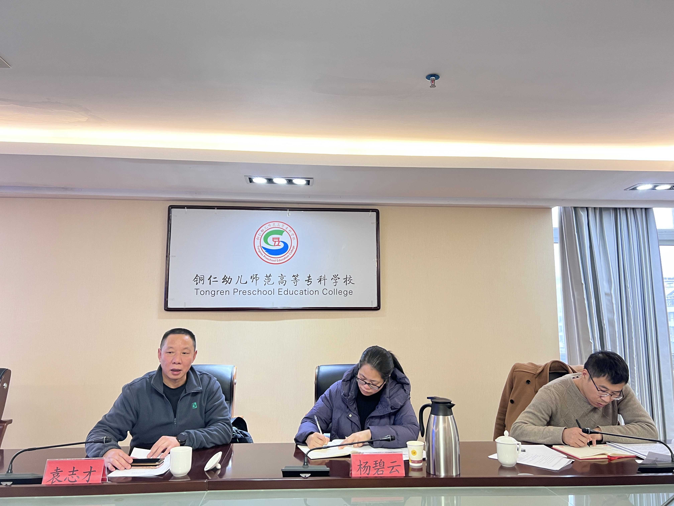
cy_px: 253
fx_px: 506
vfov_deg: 53.1
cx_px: 337
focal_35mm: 26
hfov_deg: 67.3
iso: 125
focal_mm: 5.7
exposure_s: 1/50
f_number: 1.5
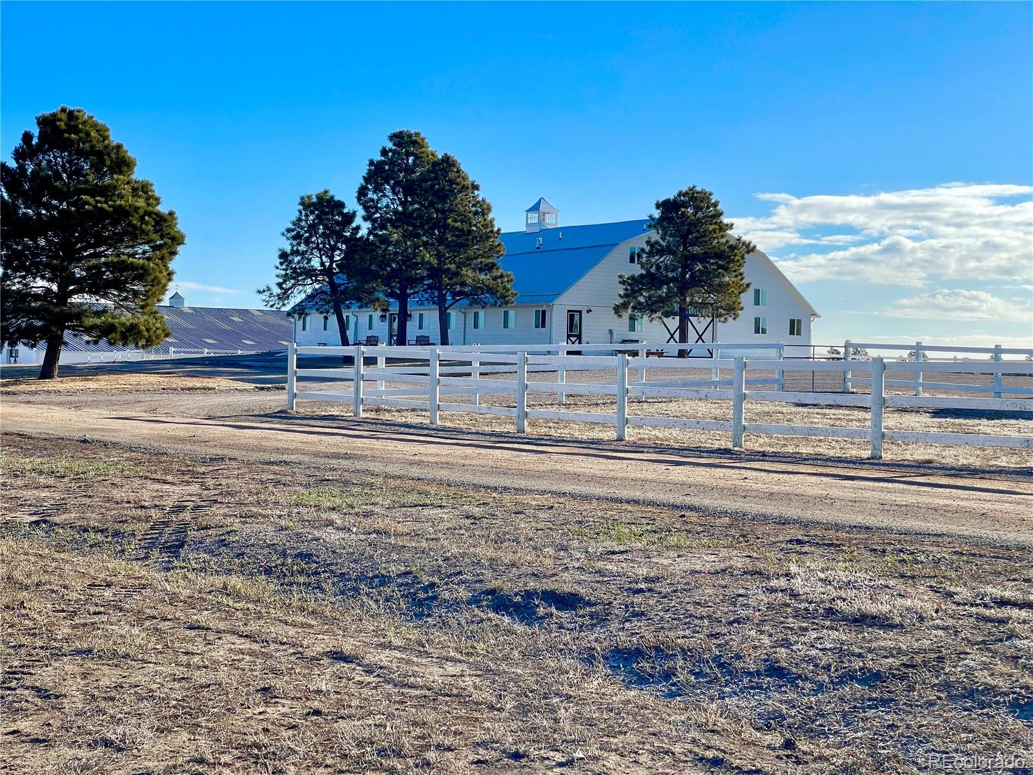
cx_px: 516
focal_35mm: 52
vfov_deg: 28.0
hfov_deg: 36.8
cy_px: 388
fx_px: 1552
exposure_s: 1/1845
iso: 25
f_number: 2
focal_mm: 6
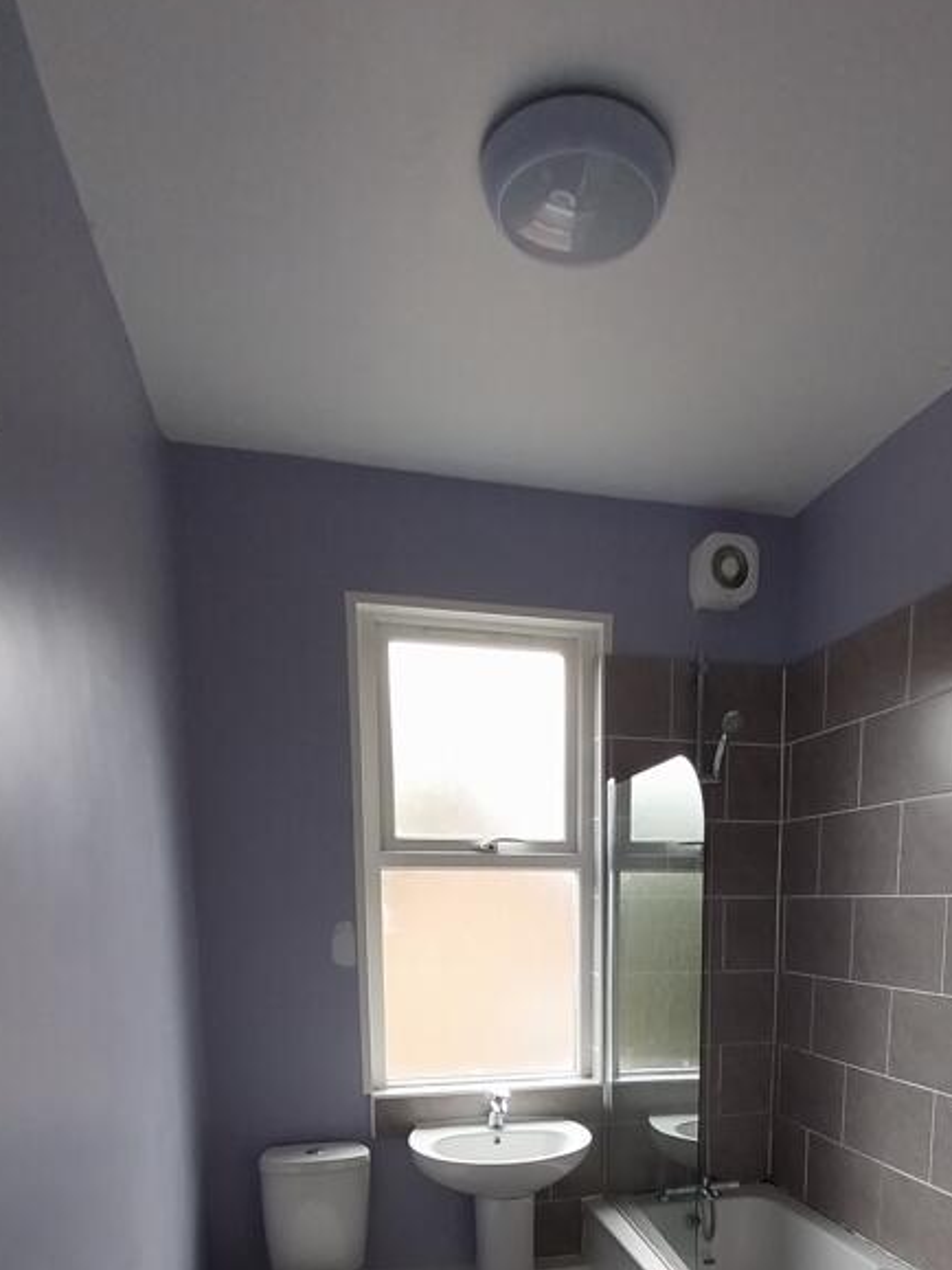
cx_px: 581
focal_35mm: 23
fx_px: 844
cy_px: 1027
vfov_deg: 66.7
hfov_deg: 58.3
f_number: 2.2
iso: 101
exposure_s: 1/100
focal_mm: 1.13
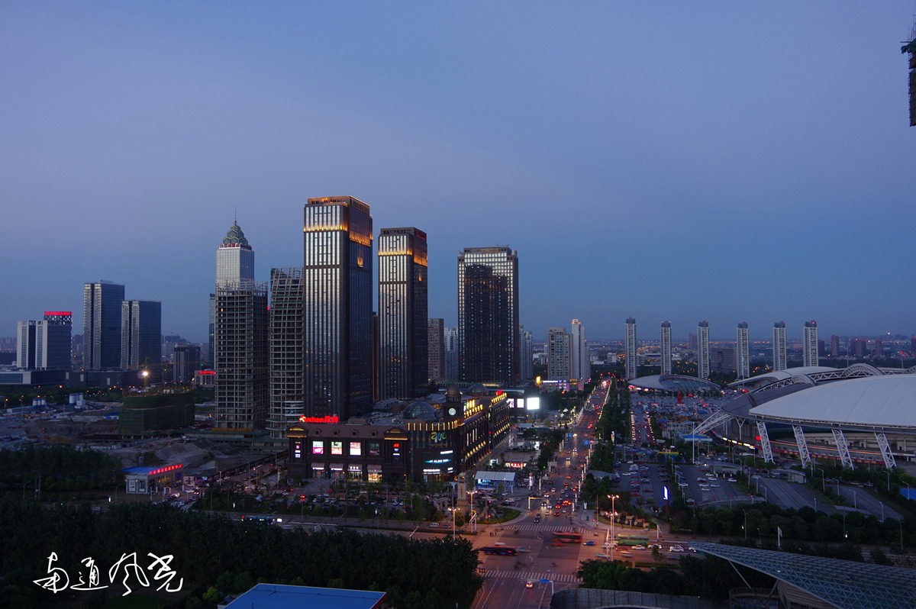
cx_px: 458
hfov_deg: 67.4
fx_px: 686
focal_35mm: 27
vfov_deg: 47.9
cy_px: 304
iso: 100
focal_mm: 18
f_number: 4.5
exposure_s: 1/5
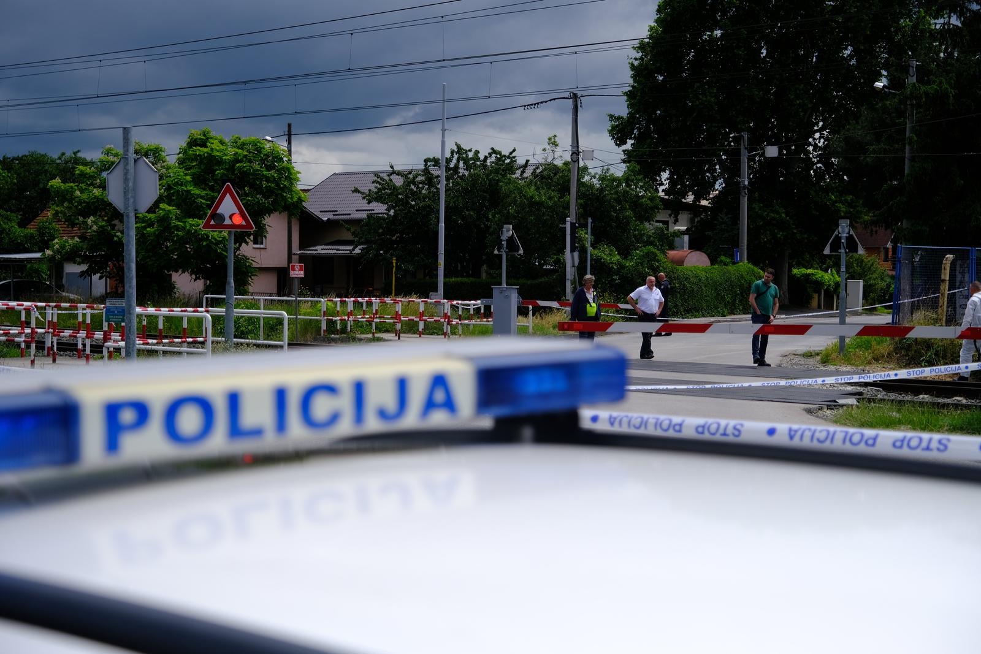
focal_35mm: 58
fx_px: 1581
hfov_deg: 34.5
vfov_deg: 23.4
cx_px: 490
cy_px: 327
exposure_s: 1/5000
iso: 200
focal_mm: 38.8
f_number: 2.8
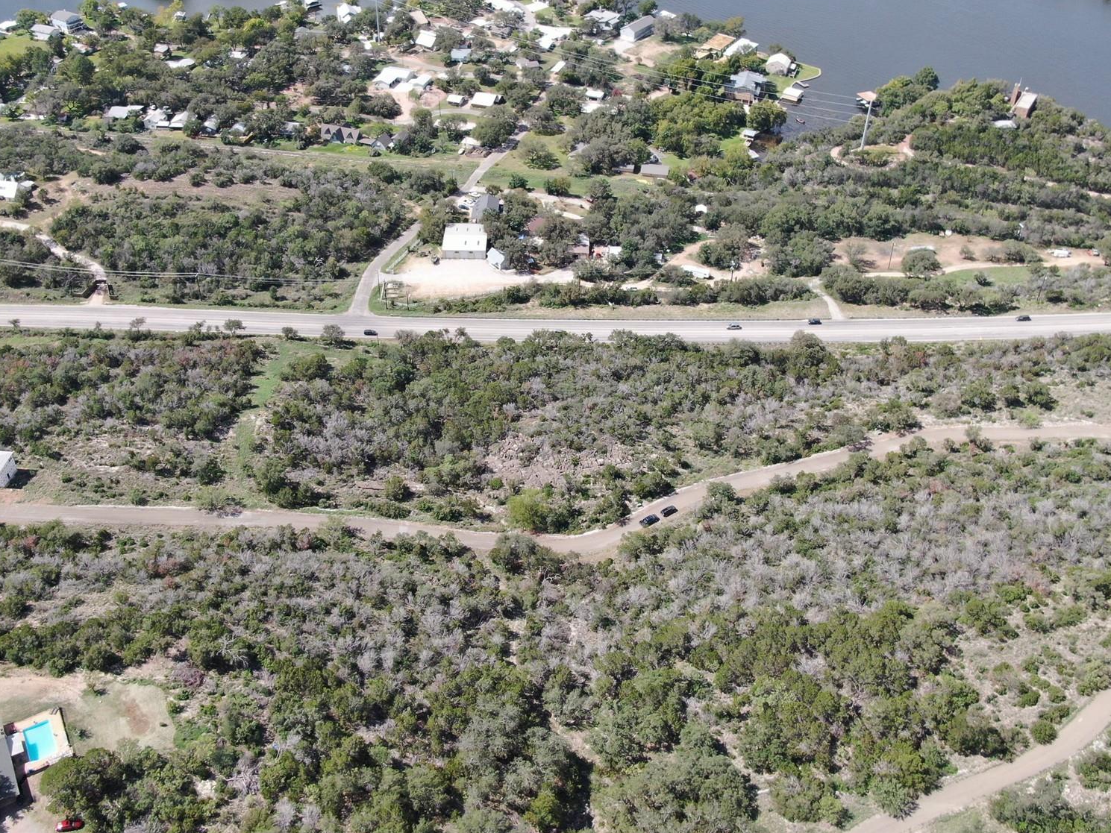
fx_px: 1059
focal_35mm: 33
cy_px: 358
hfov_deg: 55.3
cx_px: 519
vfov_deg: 42.8
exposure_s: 1/640
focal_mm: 4.39
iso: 100
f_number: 2.8
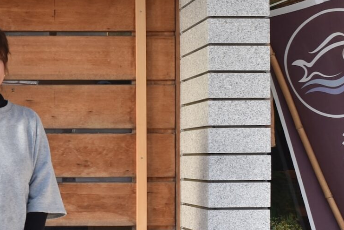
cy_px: 161
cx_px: -17
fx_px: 1089
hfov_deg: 17.4
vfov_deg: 12.0
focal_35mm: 114
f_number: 5.6
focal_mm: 22
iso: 100
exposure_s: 1/125
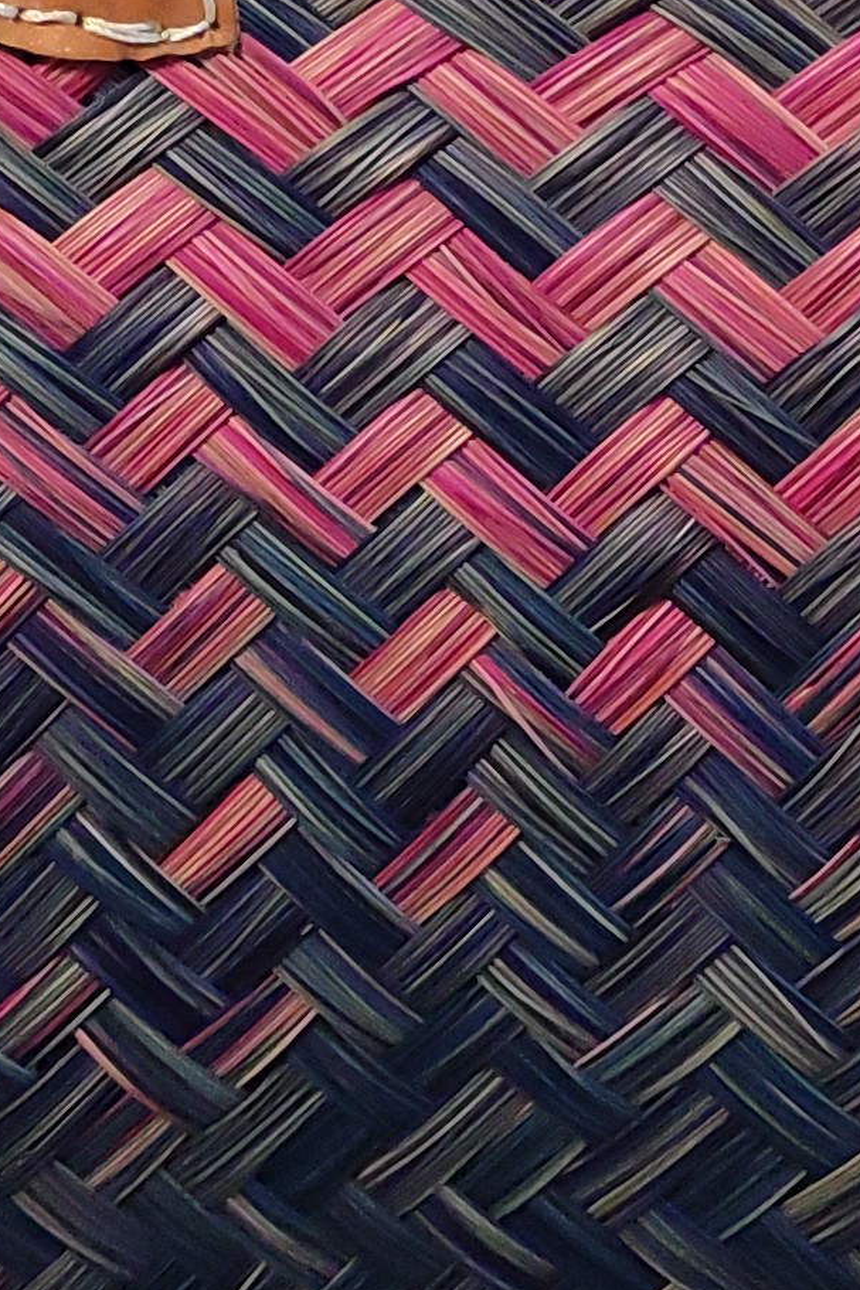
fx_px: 4731
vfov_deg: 15.1
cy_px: -154
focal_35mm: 132
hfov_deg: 10.3
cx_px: 785
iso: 849
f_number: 1.89
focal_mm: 5.43
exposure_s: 1/50
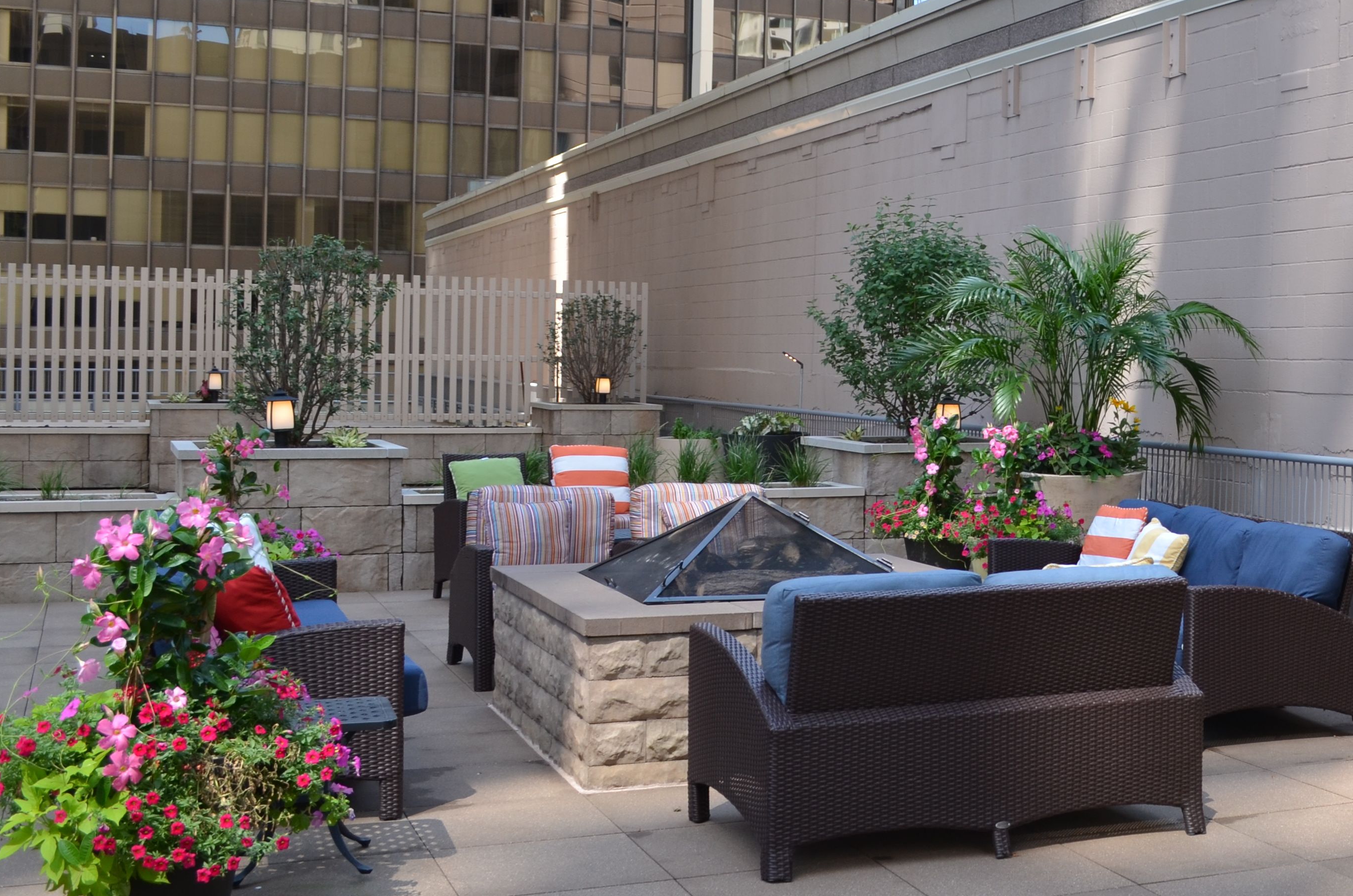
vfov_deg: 27.3
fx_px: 1838
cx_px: 1138
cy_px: 339
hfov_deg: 38.4
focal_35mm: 49
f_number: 5.6
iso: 200
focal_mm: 18
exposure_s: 1/125
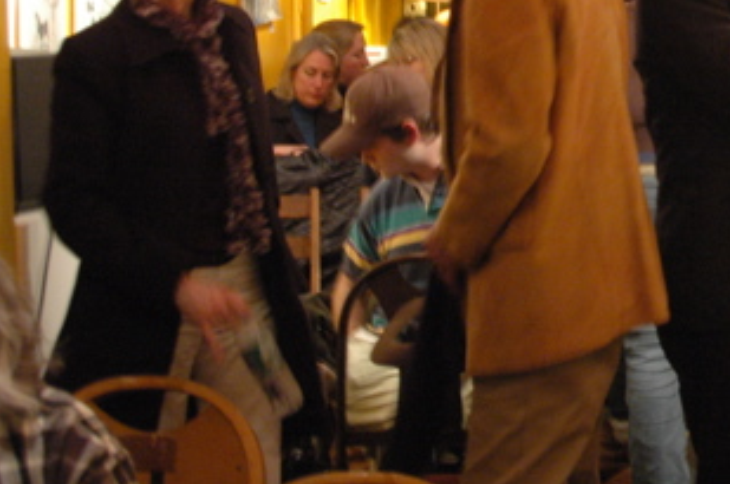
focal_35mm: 87
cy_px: 46
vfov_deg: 15.5
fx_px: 1761
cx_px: 751
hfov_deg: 22.4
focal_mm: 28
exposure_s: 1/13
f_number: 5
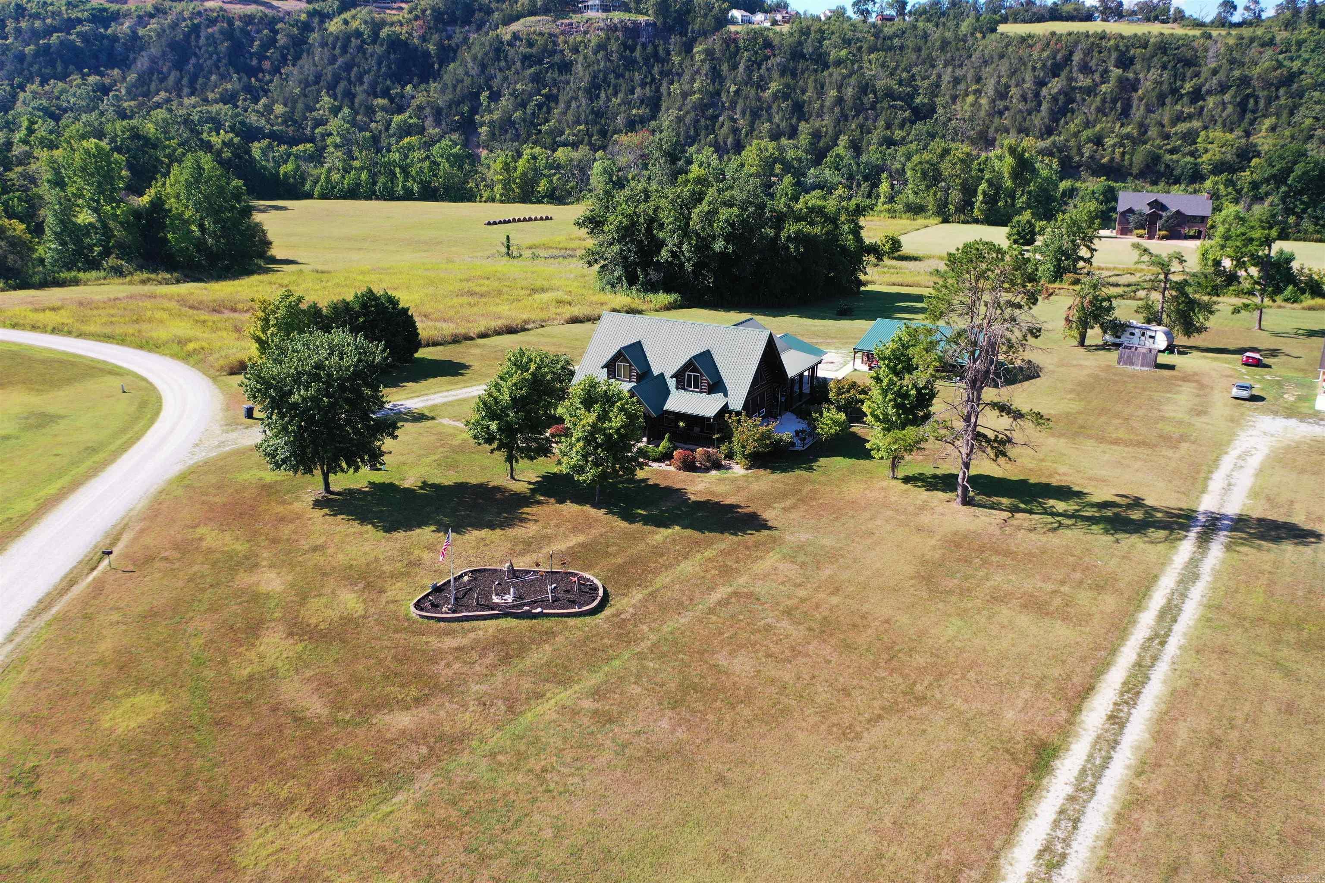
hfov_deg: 65.5
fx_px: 1030
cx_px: 662
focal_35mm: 28
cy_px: 442
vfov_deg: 46.4
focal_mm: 10.26
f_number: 2.8
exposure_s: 1/800
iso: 100
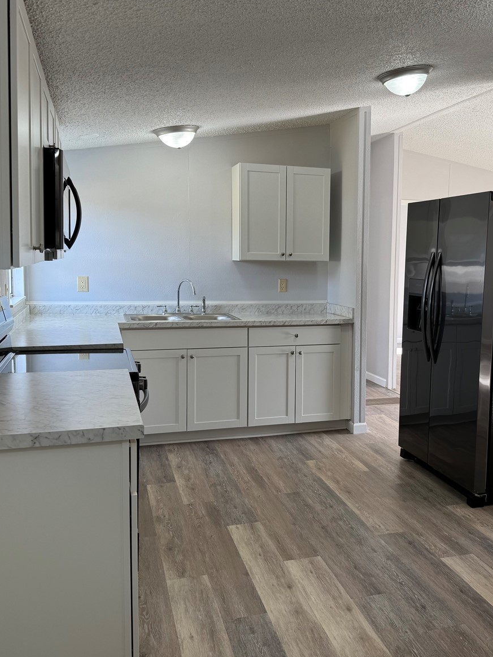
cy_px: 321
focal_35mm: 33
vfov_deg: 55.3
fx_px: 627
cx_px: 308
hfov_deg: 42.6
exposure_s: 1/153
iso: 64
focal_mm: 6.76
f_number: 1.78
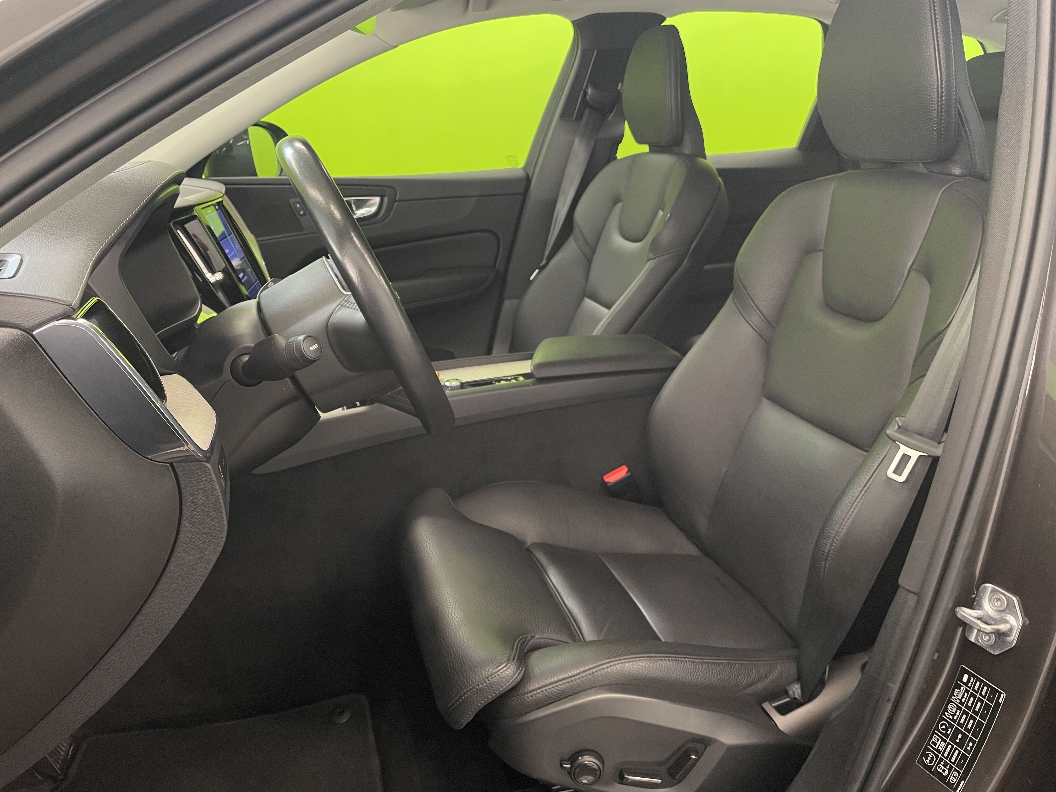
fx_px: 793
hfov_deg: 67.3
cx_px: 528
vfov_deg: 53.1
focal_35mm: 26
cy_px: 396
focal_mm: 4.2
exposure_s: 1/50
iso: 64
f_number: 1.6
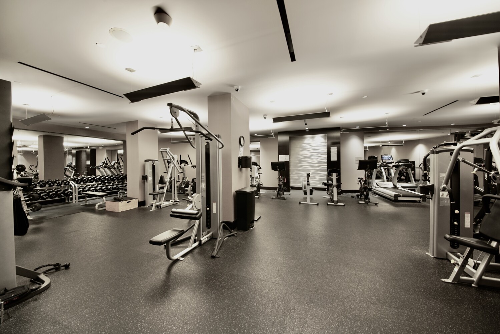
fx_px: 167
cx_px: 250
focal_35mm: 12
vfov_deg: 90.0
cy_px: 167
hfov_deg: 112.6
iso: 320
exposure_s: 1/1.25
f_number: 9
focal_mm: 12
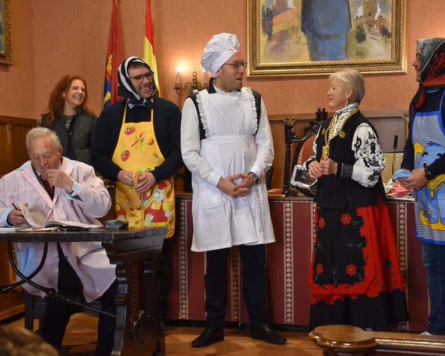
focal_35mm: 68
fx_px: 896
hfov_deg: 27.9
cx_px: 248
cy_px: 178
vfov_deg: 22.5
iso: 720
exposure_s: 1/60
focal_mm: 40
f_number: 4.5
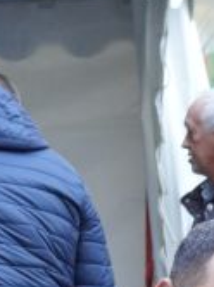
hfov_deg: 7.7
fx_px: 1547
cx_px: 380
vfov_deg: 9.9
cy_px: 560
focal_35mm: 187
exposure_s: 1/125
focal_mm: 21.7
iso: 1600
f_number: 3.5
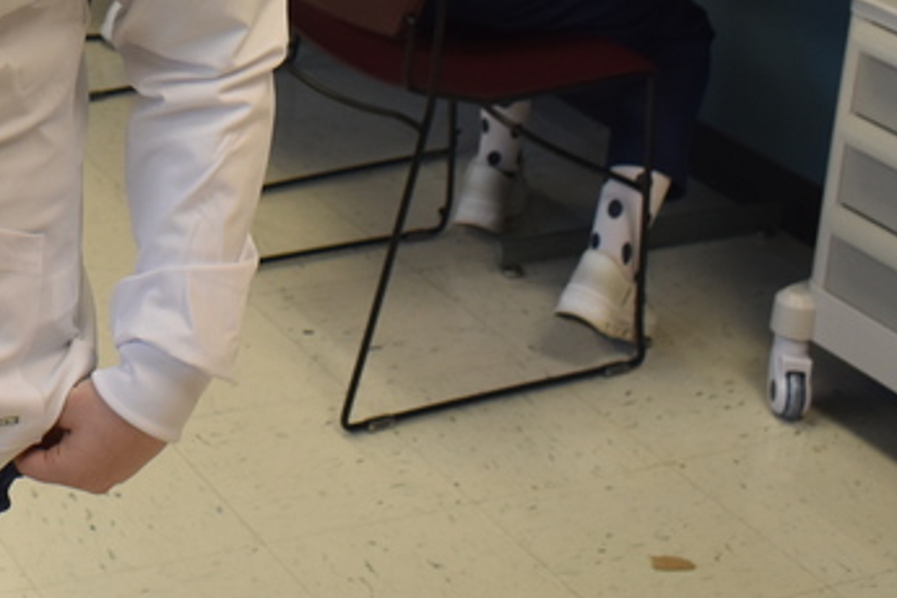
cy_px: -240
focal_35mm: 89
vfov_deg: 14.5
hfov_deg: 21.5
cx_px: -120
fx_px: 2217
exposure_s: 1/100
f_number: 5
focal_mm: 20
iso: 400
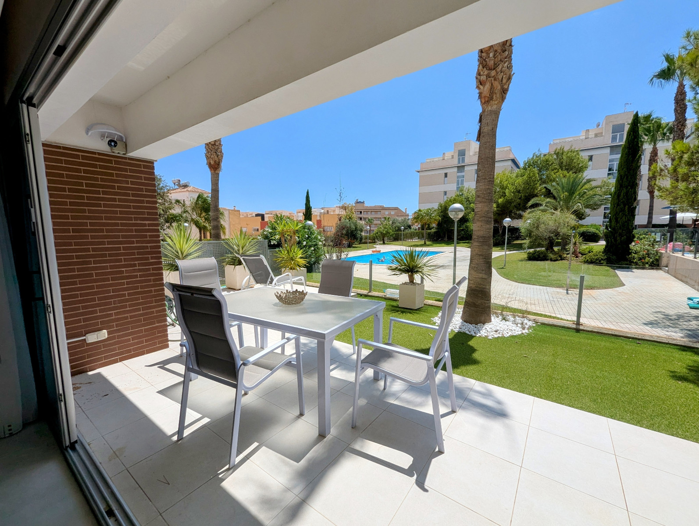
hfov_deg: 106.1
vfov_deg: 90.1
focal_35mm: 13
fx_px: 263
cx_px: 350
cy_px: 263
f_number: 2.2
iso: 49
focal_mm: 1.95
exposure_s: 1/2083
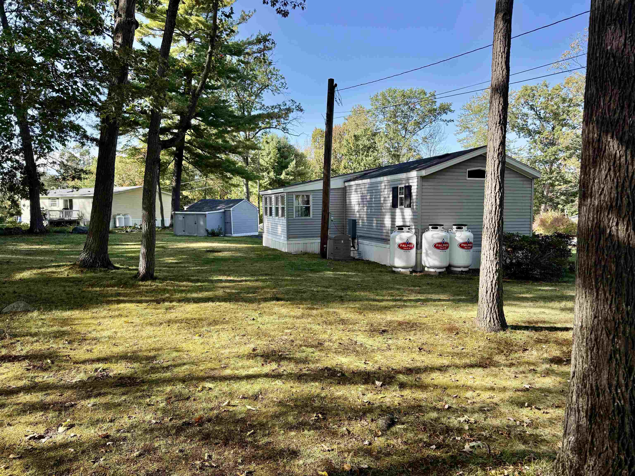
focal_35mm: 24
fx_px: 440
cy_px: 238
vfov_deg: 56.8
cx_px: 318
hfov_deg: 71.6
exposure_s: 1/1156
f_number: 1.78
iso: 100
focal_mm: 6.76
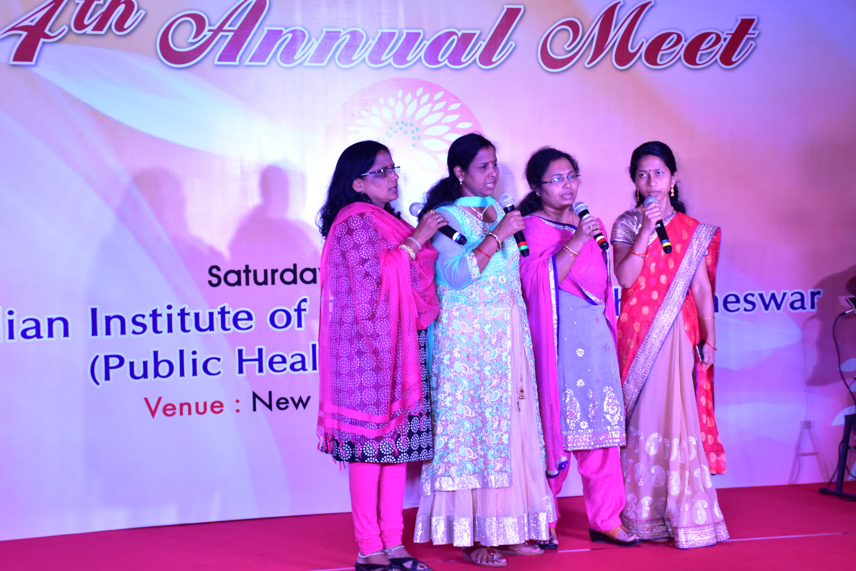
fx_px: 1950
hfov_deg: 24.8
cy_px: 272
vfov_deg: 16.7
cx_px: 438
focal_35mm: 82
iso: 1000
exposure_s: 1/100
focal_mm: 48
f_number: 5.6
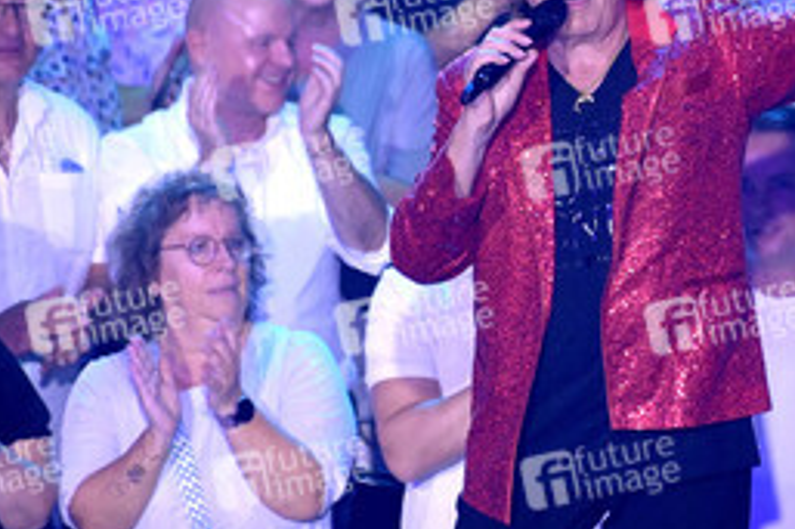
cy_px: 241
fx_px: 19332
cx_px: 642
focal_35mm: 876
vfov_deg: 1.6
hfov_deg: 2.4
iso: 16000
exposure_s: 1/400
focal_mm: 500
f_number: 5.6
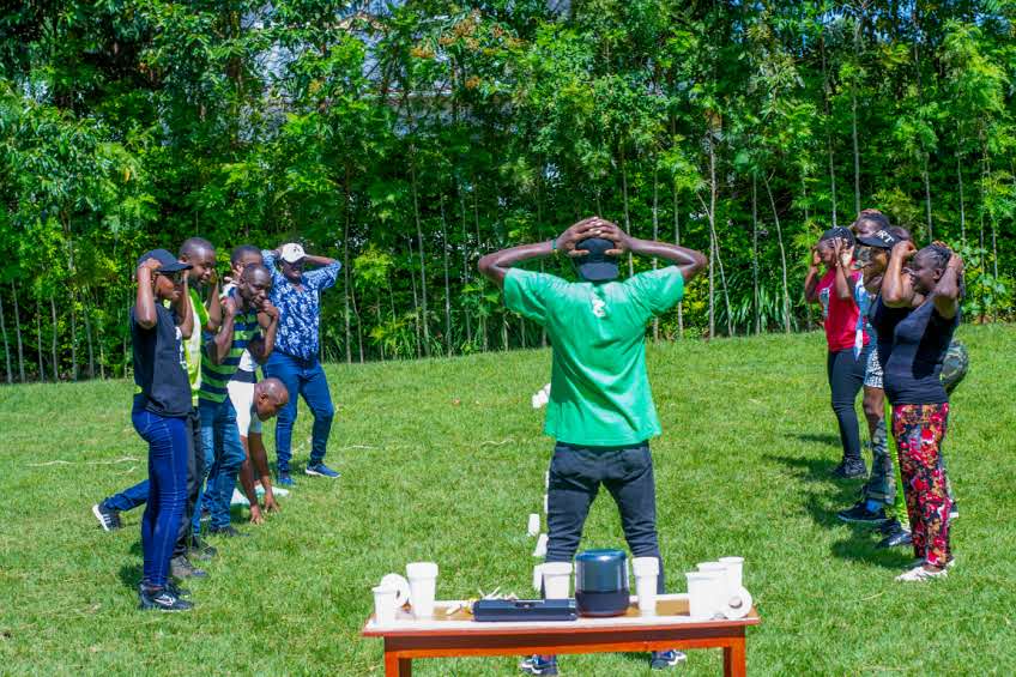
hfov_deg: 27.0
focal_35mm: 75
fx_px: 2116
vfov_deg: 18.2
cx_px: 508
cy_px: 338
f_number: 8
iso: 100
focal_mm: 50
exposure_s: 1/125
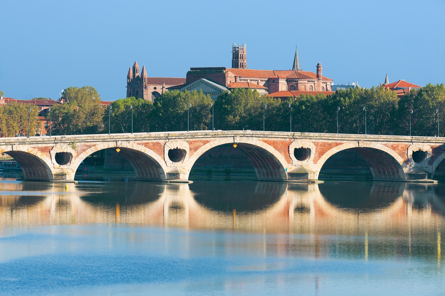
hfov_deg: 10.3
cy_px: 148
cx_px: 222
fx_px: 2471
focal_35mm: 200
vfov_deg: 6.9
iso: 100
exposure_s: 1/400
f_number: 5.6
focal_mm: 200
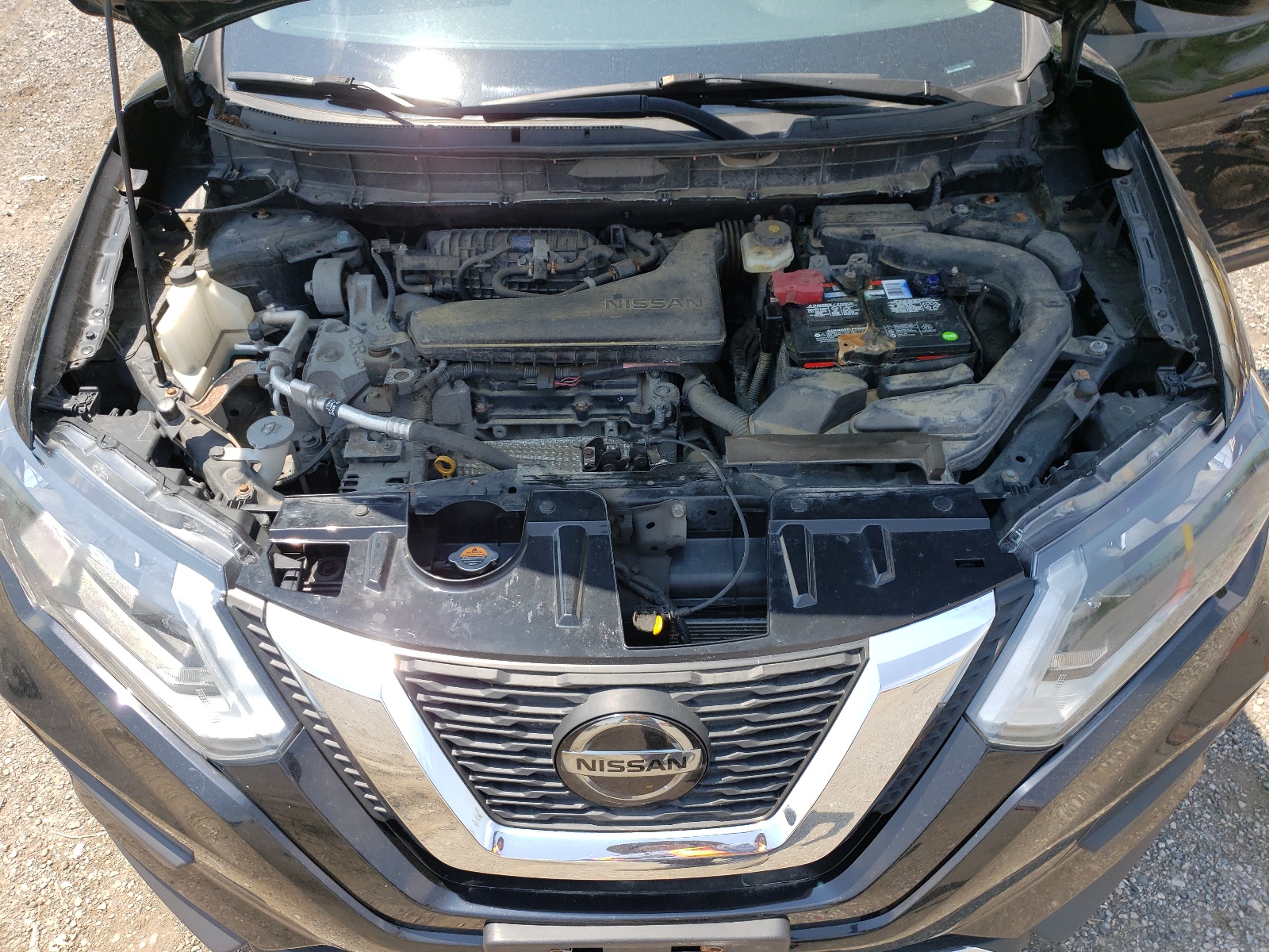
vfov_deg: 53.1
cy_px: 476
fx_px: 953
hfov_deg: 67.3
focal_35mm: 26
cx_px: 634
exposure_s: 1/1250
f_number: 1.5
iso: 50
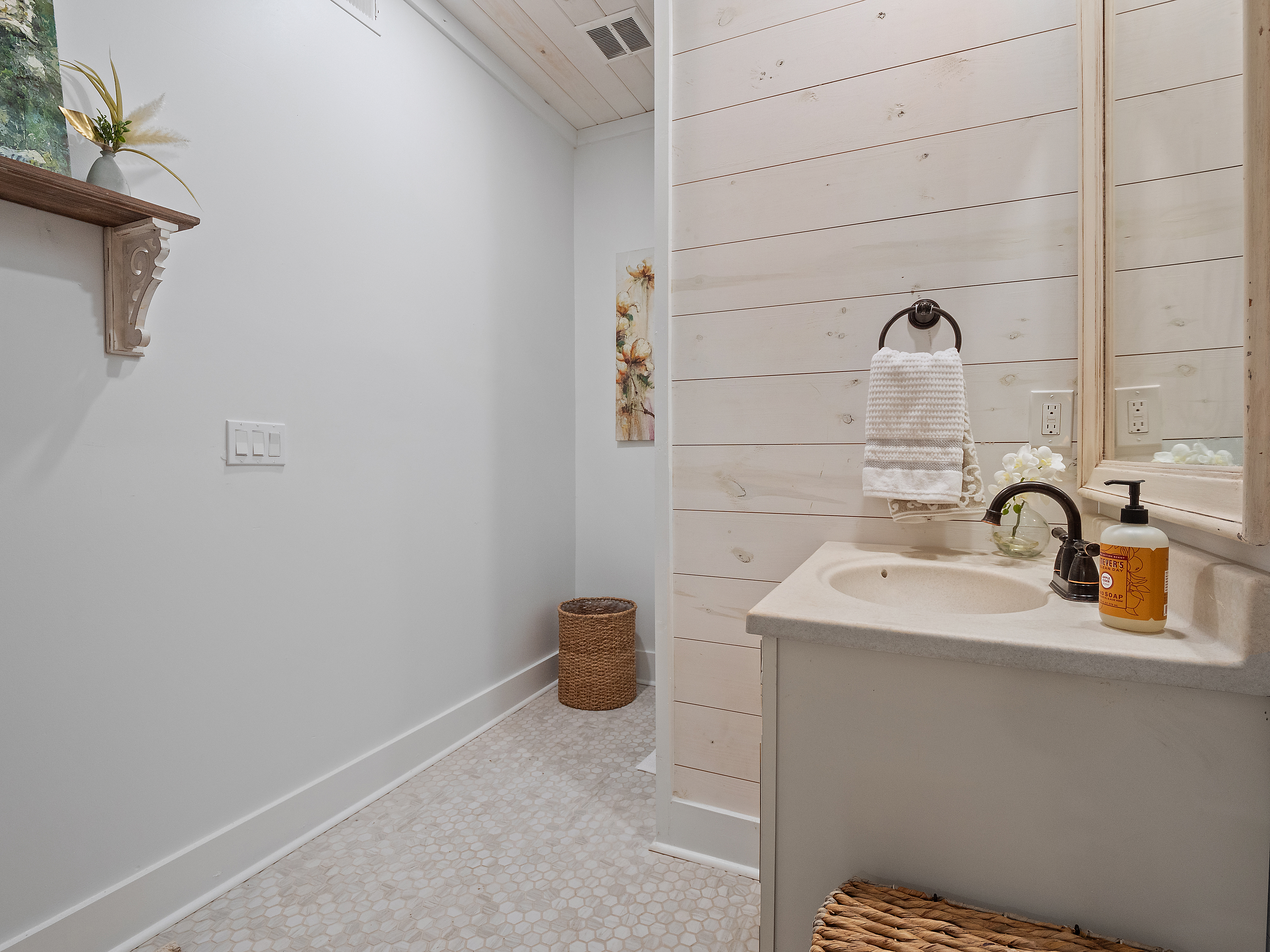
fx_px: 587
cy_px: 476
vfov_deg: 78.1
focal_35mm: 16
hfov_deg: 94.5
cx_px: 635
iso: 400
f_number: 5.6
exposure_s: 1/8
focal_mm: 8
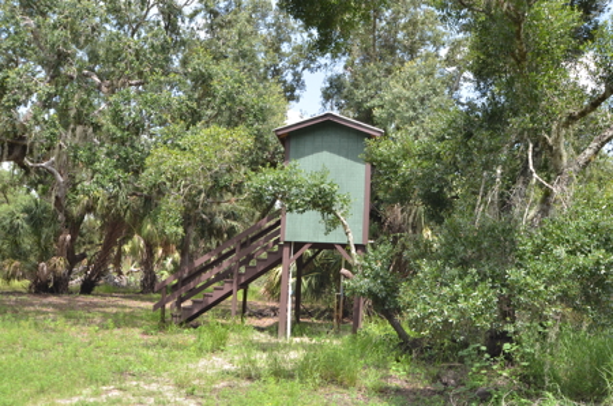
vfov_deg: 36.7
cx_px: 306
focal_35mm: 36
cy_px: 203
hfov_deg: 53.2
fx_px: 612
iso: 200
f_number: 7.1
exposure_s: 1/200
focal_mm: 24
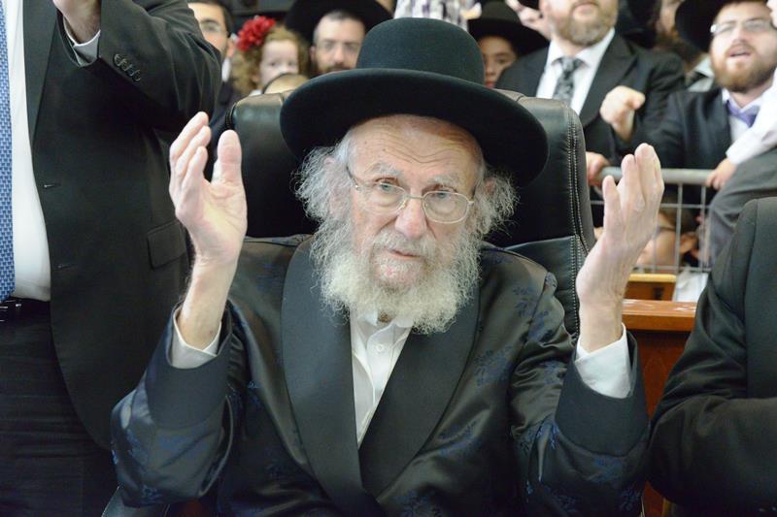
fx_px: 1683
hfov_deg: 26.0
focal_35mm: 78
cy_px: 258
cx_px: 388
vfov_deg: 17.5
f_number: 6.3
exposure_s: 1/125
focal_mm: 78
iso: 6400
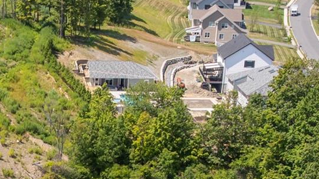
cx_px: 33
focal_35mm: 99
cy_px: 270
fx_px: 837
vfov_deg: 11.7
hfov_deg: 21.1
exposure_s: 1/1250
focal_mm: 12.29
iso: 100
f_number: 2.8
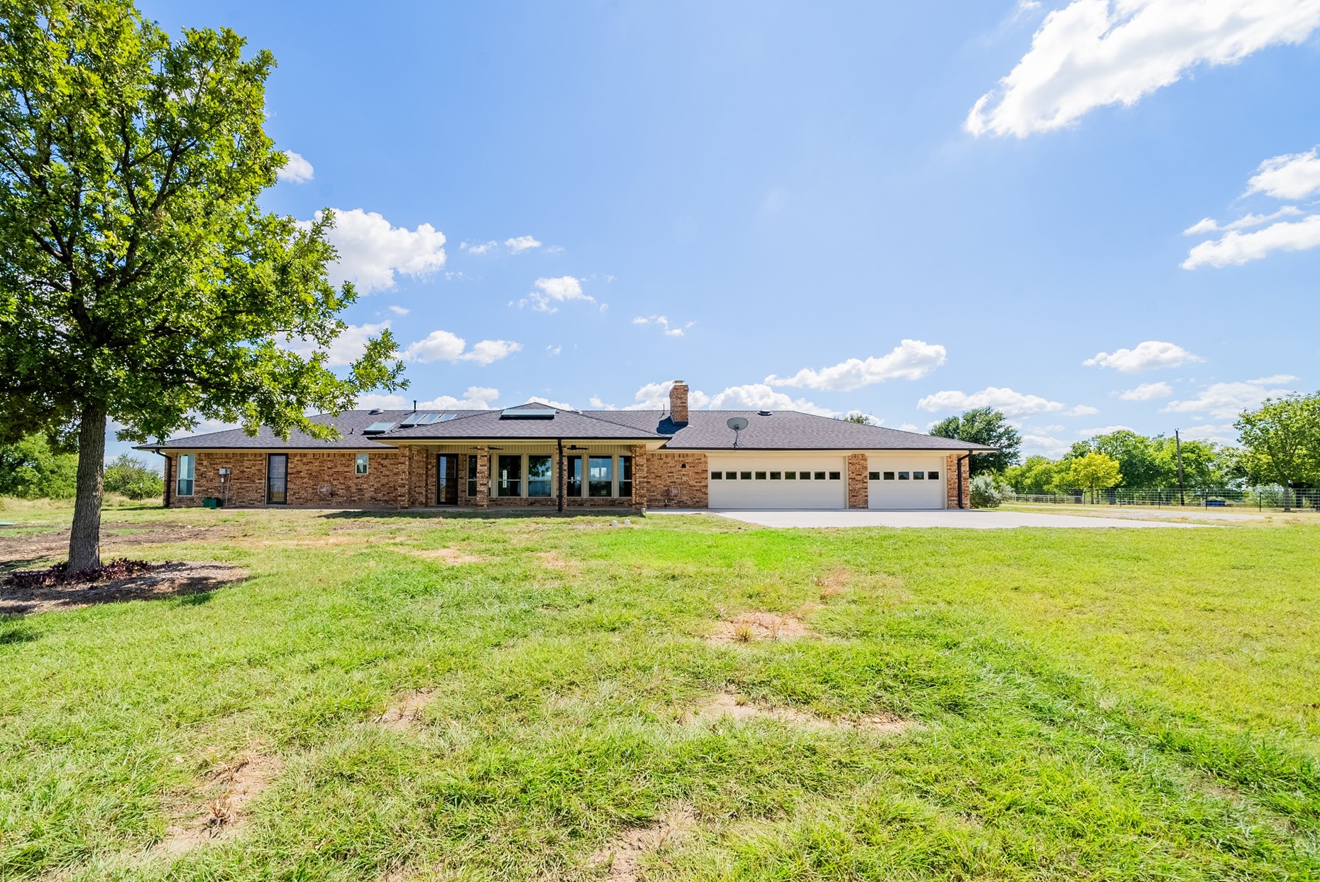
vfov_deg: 81.2
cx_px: 579
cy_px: 466
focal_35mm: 14
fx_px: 514
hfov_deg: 103.7
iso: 160
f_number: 10
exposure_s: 1/1000
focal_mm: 12
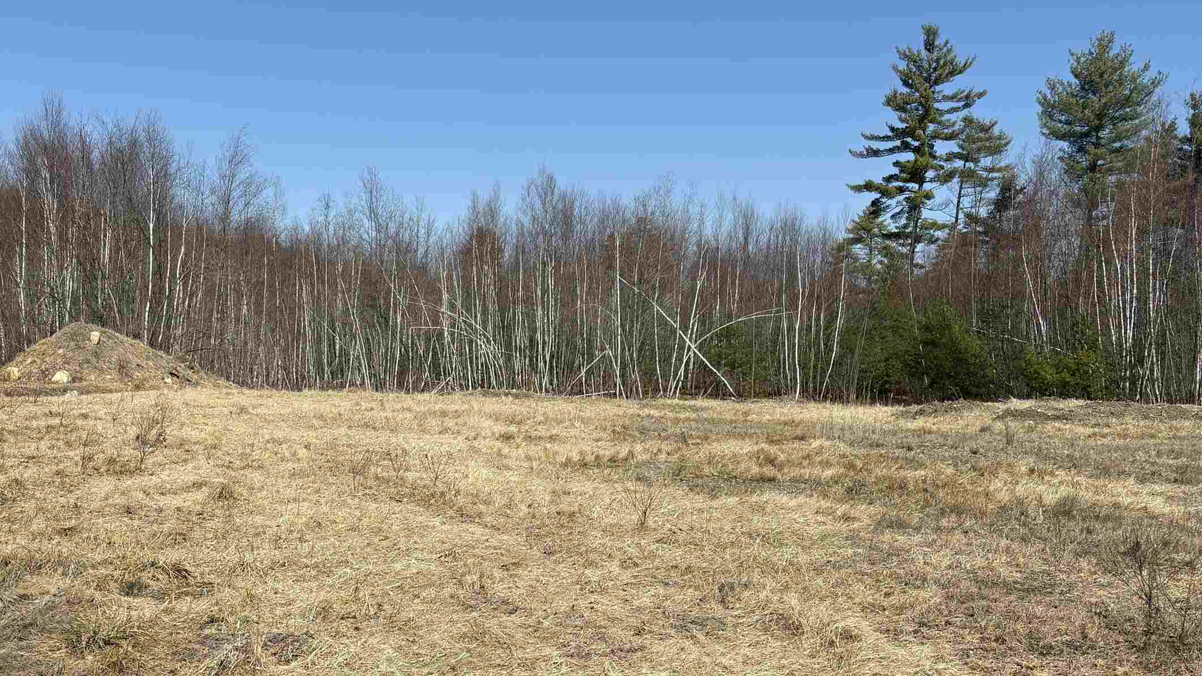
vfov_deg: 28.4
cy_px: 533
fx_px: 1307
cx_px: 417
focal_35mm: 41
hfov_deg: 48.7
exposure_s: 1/4608
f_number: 1.6
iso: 50
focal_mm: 5.96
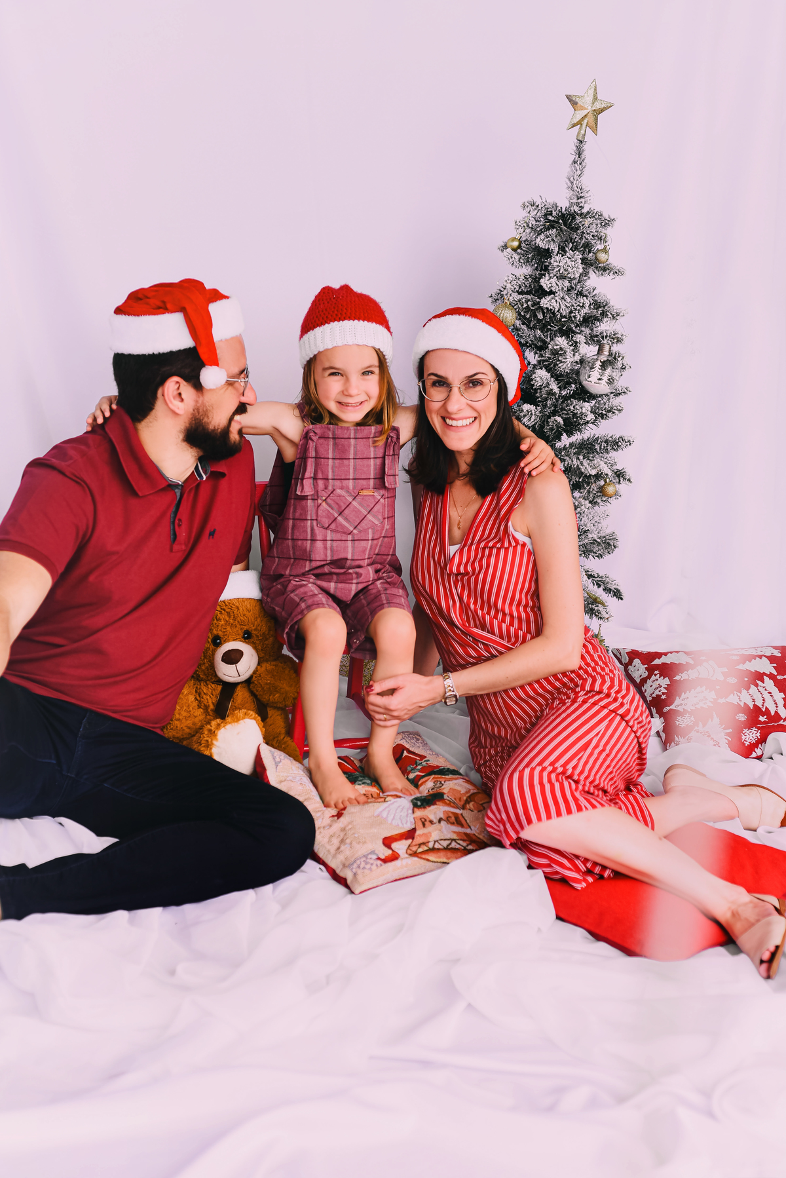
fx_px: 1636
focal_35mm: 50
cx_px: 393
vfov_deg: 39.6
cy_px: 589
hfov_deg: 27.0
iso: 100
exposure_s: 1/640
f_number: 2.8
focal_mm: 50
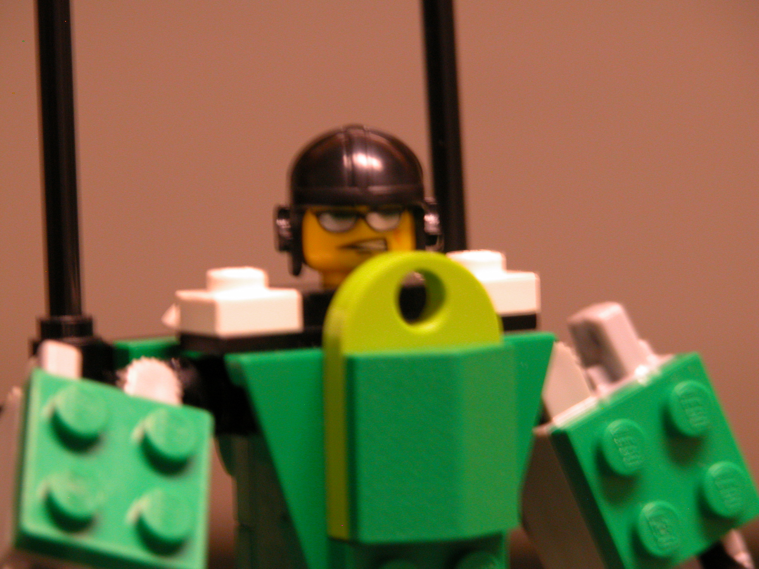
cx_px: 380
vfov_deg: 5.3
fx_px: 6139
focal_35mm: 280
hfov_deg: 7.1
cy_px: 284
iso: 271
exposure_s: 1/4
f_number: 5.3
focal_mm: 71.2
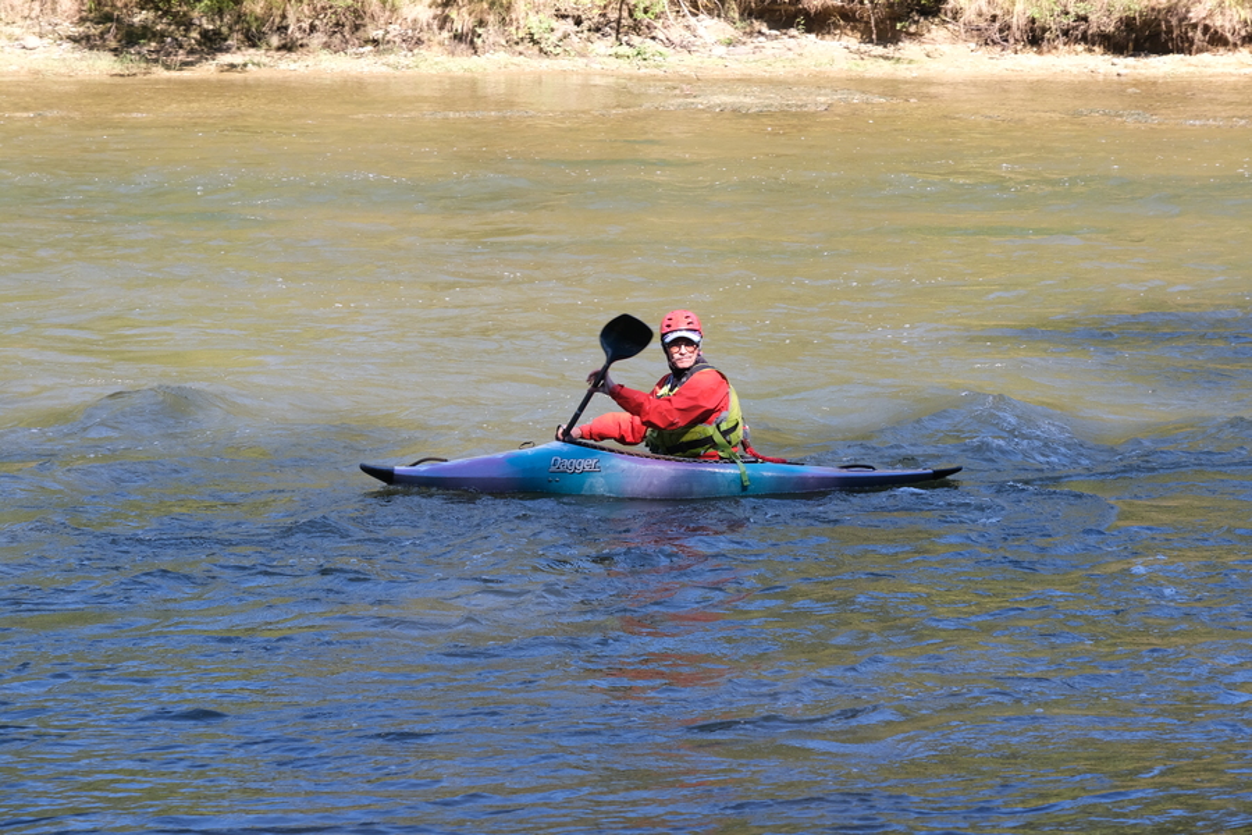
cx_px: 626
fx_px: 4173
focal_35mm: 120
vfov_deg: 11.4
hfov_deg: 17.1
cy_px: 418
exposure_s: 1/125
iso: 250
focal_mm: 80
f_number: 7.1
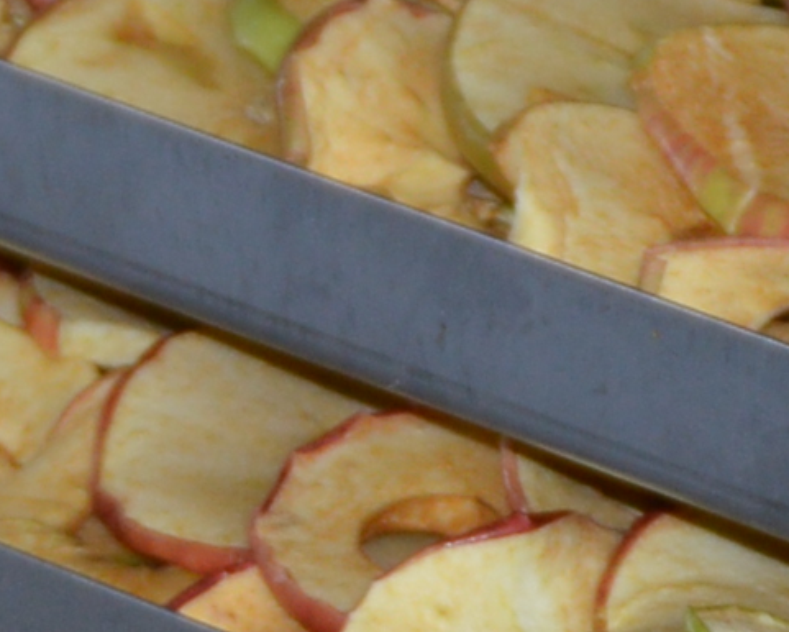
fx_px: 16942
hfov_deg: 2.7
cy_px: 1558
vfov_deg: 2.1
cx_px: -95
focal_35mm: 725
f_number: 4
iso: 200
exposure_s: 1/200
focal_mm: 55
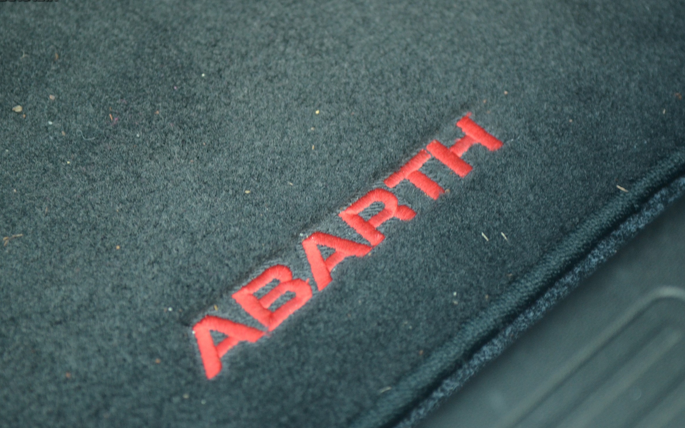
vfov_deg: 14.6
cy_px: 231
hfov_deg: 23.2
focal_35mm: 90
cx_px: 358
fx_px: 1672
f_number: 2.8
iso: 1600
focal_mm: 55
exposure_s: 1/20
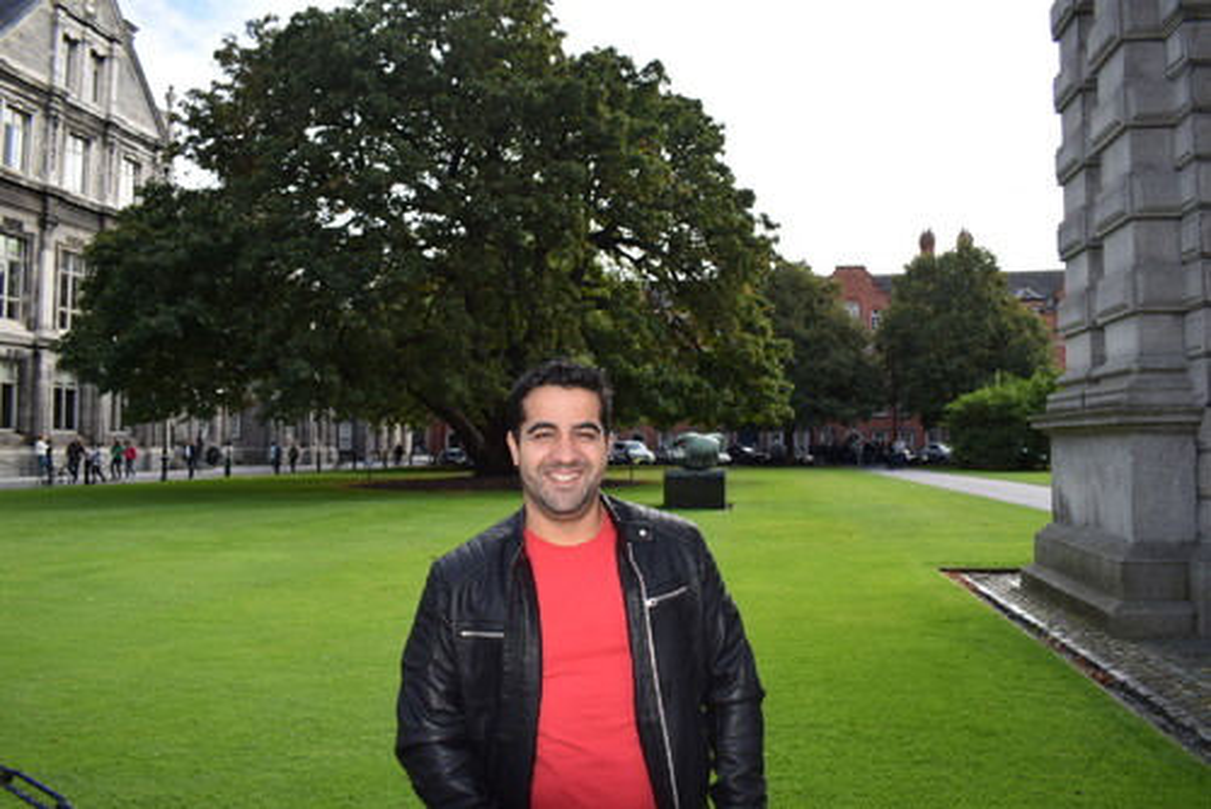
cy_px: 404
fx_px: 909
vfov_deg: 48.0
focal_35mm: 27
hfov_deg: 67.4
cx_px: 606
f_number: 6.3
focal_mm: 18
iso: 100
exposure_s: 1/160
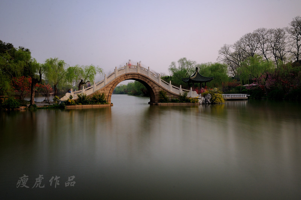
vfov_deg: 43.5
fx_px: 250
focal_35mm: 30
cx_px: 150
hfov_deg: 62.0
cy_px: 100
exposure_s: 20
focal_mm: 20
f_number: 18
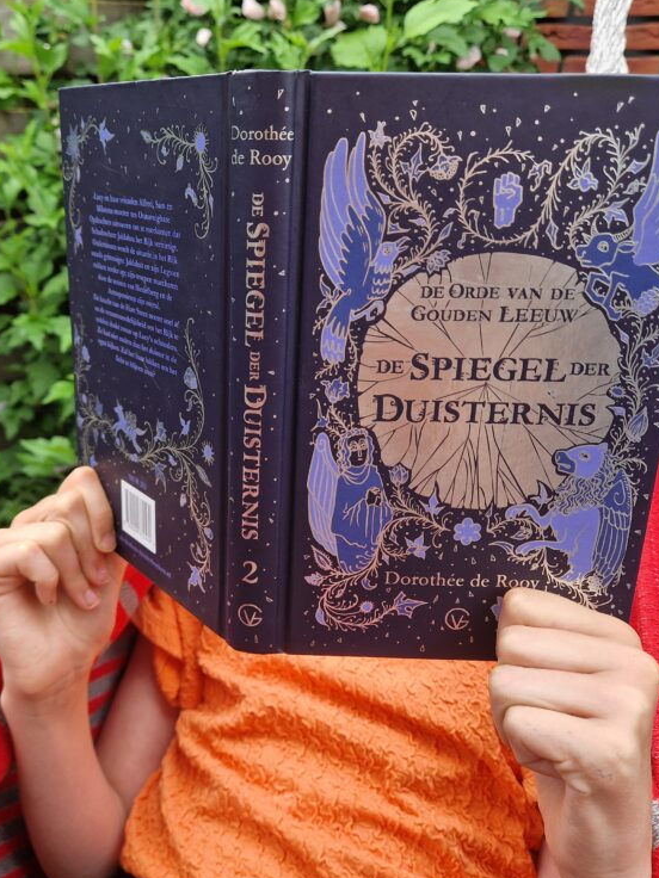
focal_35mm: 32
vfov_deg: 56.8
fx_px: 812
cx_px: 216
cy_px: 434
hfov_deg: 43.5
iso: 50
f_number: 1.8
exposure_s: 1/100
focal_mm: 5.4
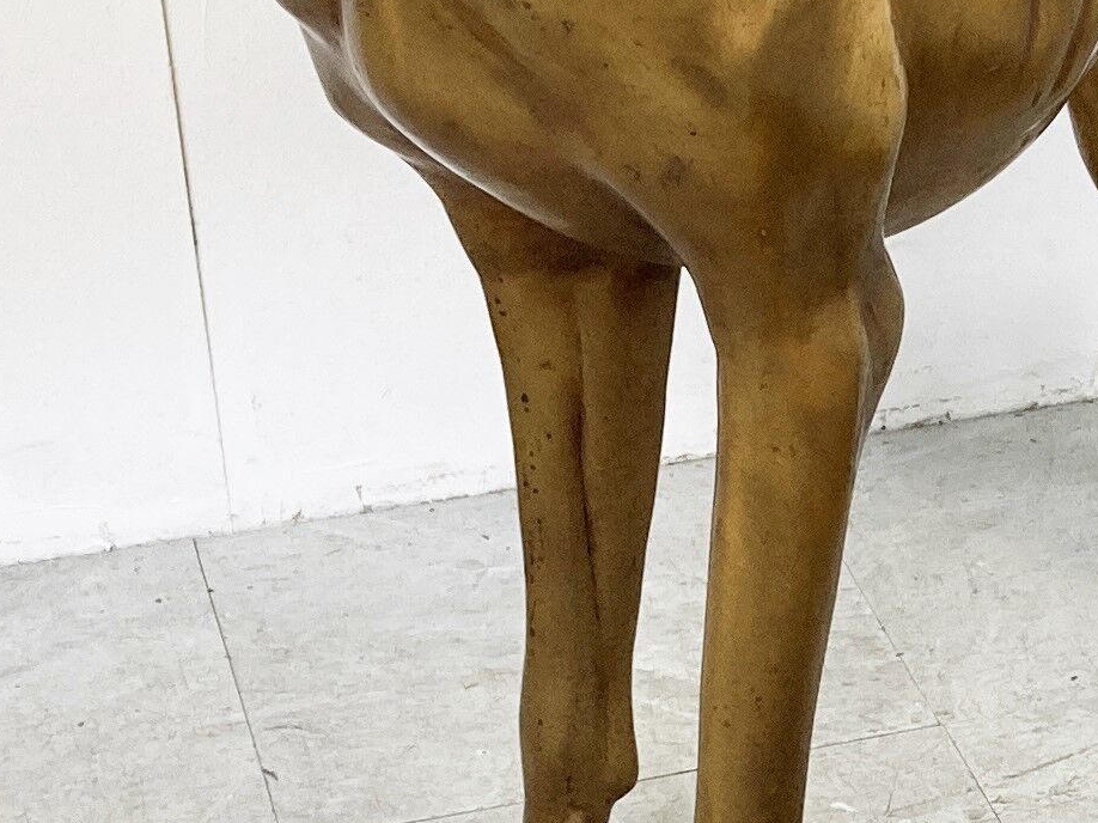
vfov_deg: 12.0
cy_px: 642
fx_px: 3900
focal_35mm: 123
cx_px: 1287
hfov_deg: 15.5
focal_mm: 3.99
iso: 50
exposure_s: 1/100
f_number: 1.8
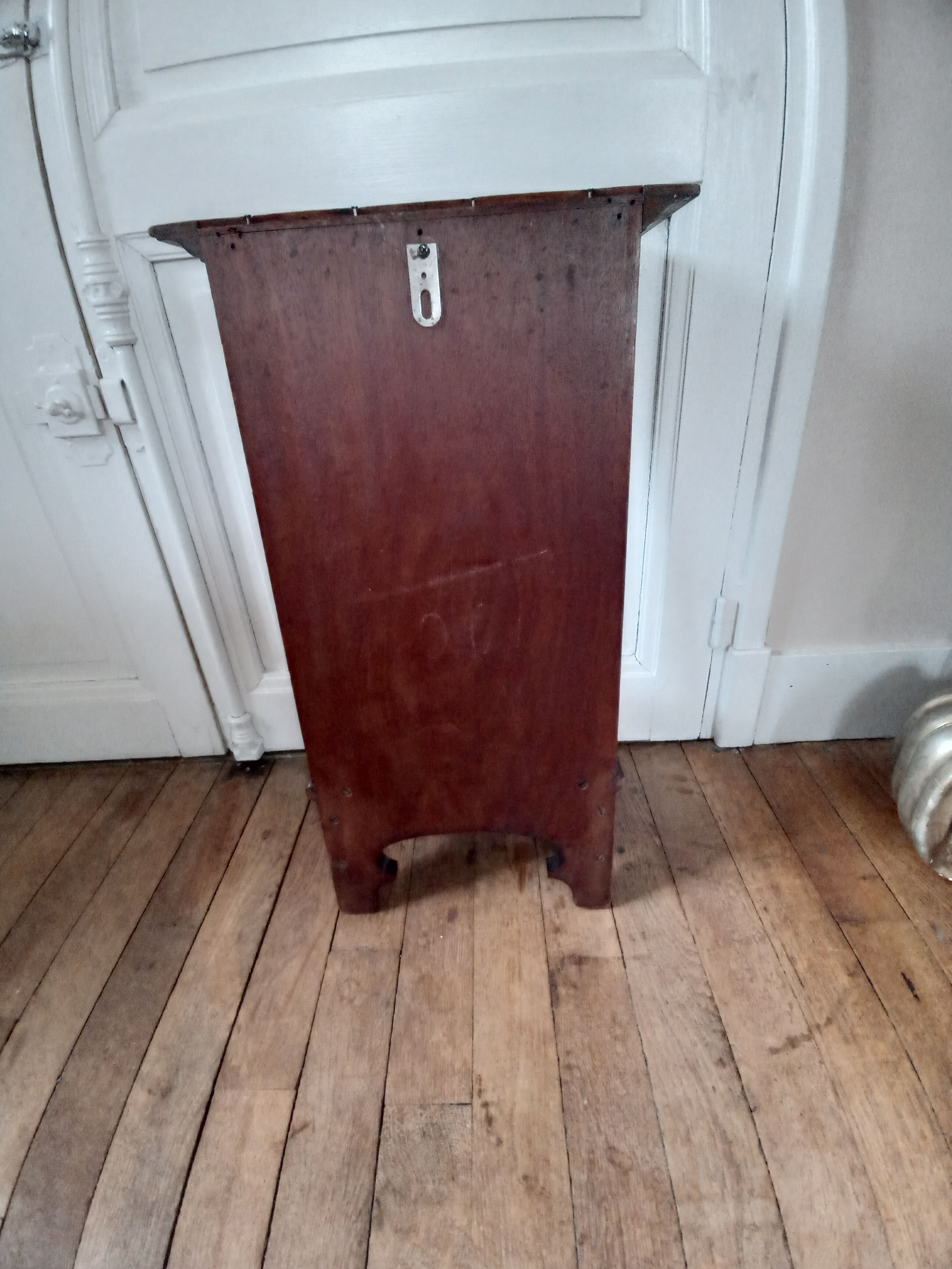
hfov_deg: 61.1
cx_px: 476
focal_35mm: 22
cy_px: 634
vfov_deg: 76.4
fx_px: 807
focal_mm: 2.24
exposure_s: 1/20
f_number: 2.2
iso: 1114
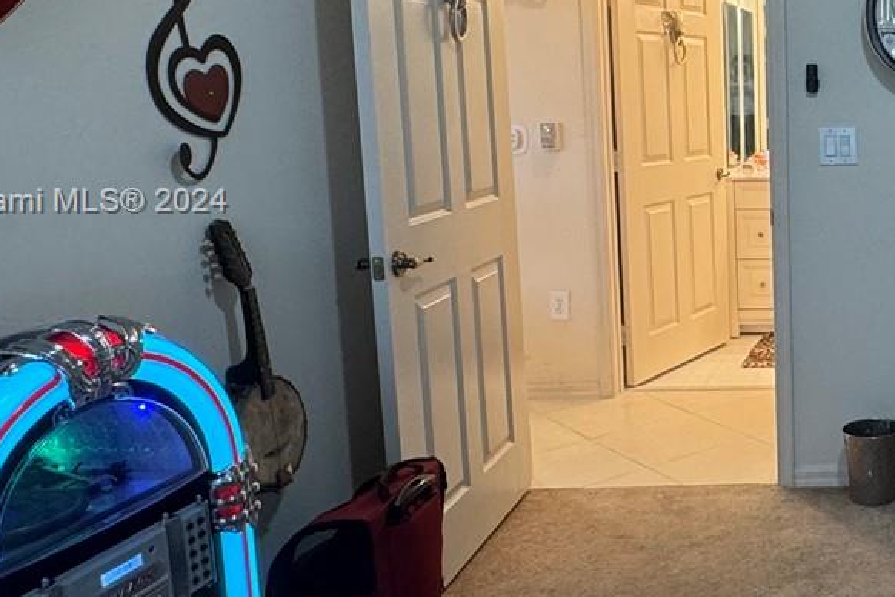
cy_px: 203
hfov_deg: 40.1
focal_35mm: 40
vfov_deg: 33.1
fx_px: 994
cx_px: 966
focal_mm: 2.22
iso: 250
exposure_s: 1/60
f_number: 2.2
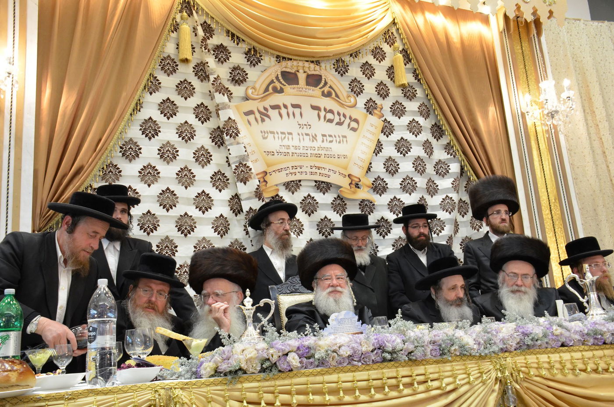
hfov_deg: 57.3
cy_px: 204
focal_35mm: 33
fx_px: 562
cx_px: 307
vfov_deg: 39.8
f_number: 6.3
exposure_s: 1/80
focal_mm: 22
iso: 1600
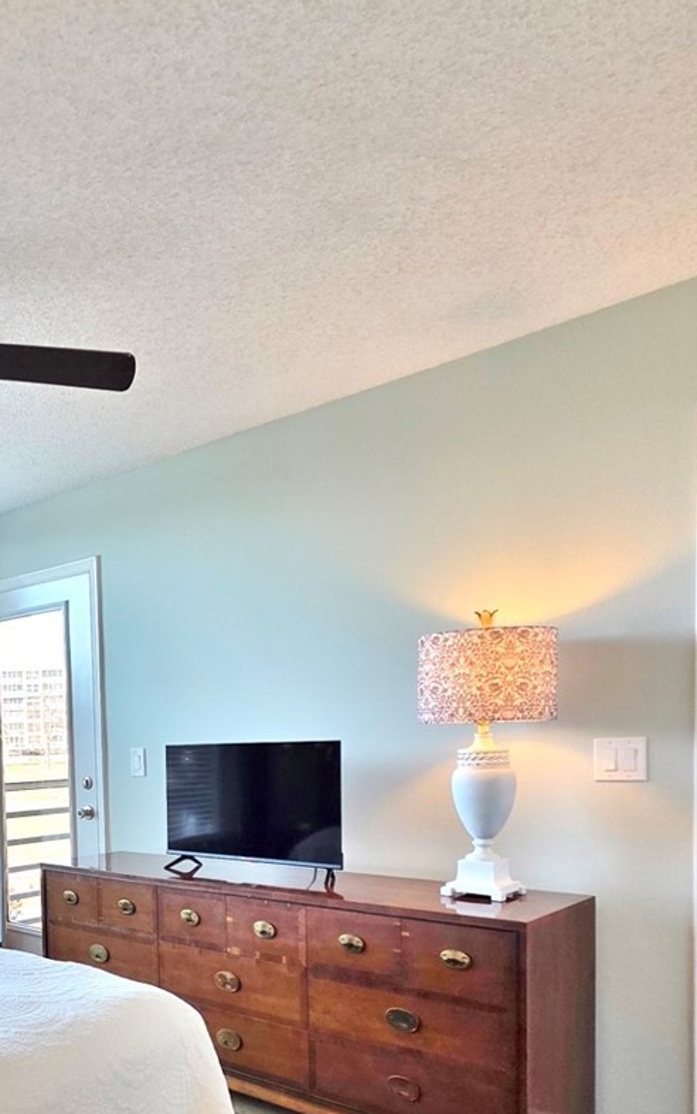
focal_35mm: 28
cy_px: 788
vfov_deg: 63.8
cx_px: -10
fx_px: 851
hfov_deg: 39.1
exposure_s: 1/120
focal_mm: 2.2
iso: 40
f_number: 1.9
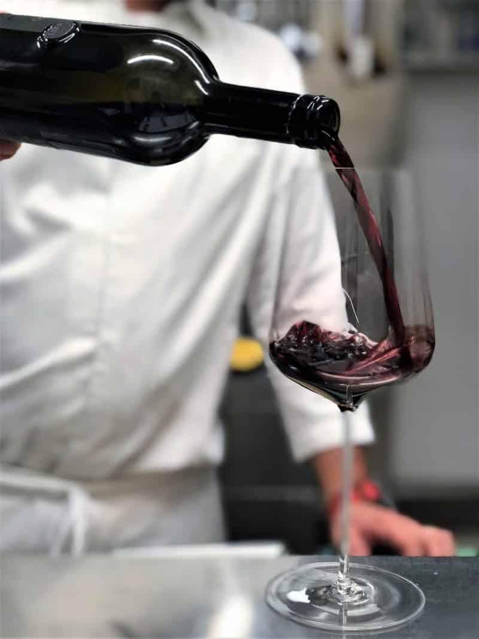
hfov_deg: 25.7
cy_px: 320
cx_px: 240
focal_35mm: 57
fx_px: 1052
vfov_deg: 33.8
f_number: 2.8
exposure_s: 1/99
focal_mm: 6.6
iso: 200
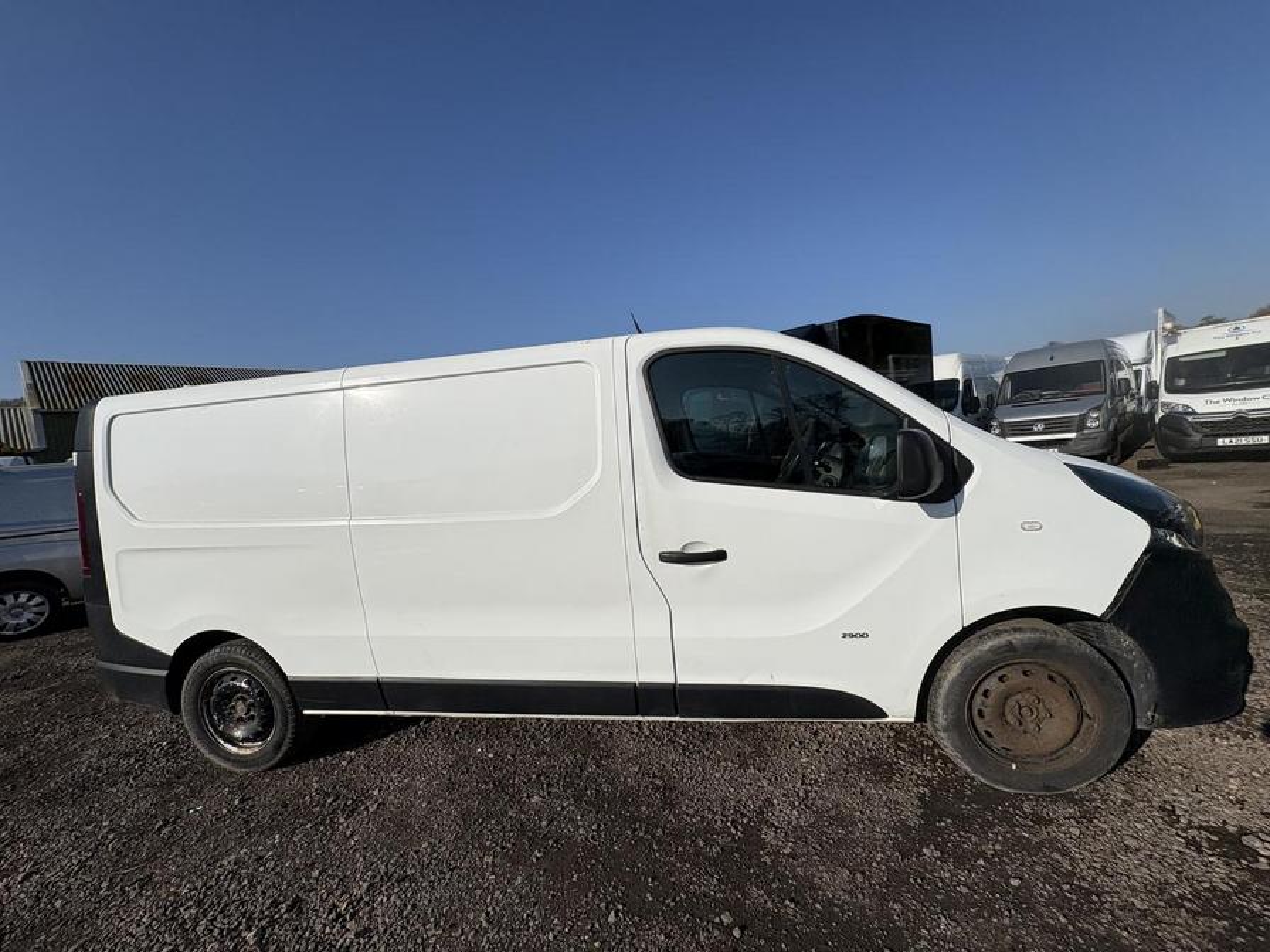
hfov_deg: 102.1
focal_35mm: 14
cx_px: 635
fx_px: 514
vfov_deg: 85.7
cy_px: 476
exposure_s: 1/6135
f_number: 2.2
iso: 40
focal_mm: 2.22
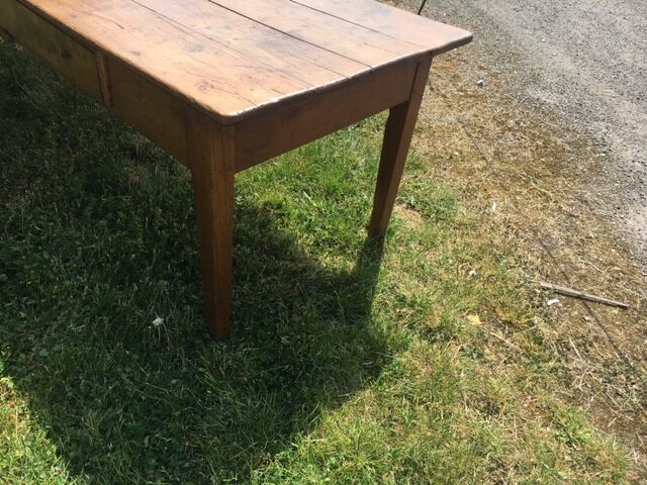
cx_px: 324
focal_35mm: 29
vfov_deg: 48.2
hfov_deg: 61.7
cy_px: 242
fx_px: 542
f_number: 2.2
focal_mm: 4.15
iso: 25
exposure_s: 1/761
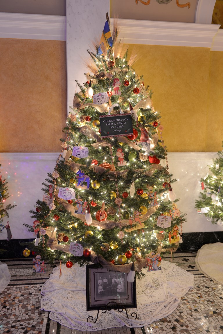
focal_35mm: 31
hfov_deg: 42.4
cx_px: 112
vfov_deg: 60.3
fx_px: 288
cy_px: 167
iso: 200
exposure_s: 1/1.3
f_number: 4.5
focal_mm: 31
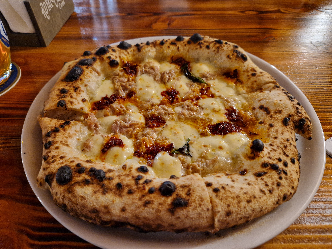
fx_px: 221
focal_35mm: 23
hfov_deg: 73.9
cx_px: 166
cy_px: 124
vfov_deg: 58.9
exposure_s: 1/50
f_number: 1.8
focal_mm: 5.4
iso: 800
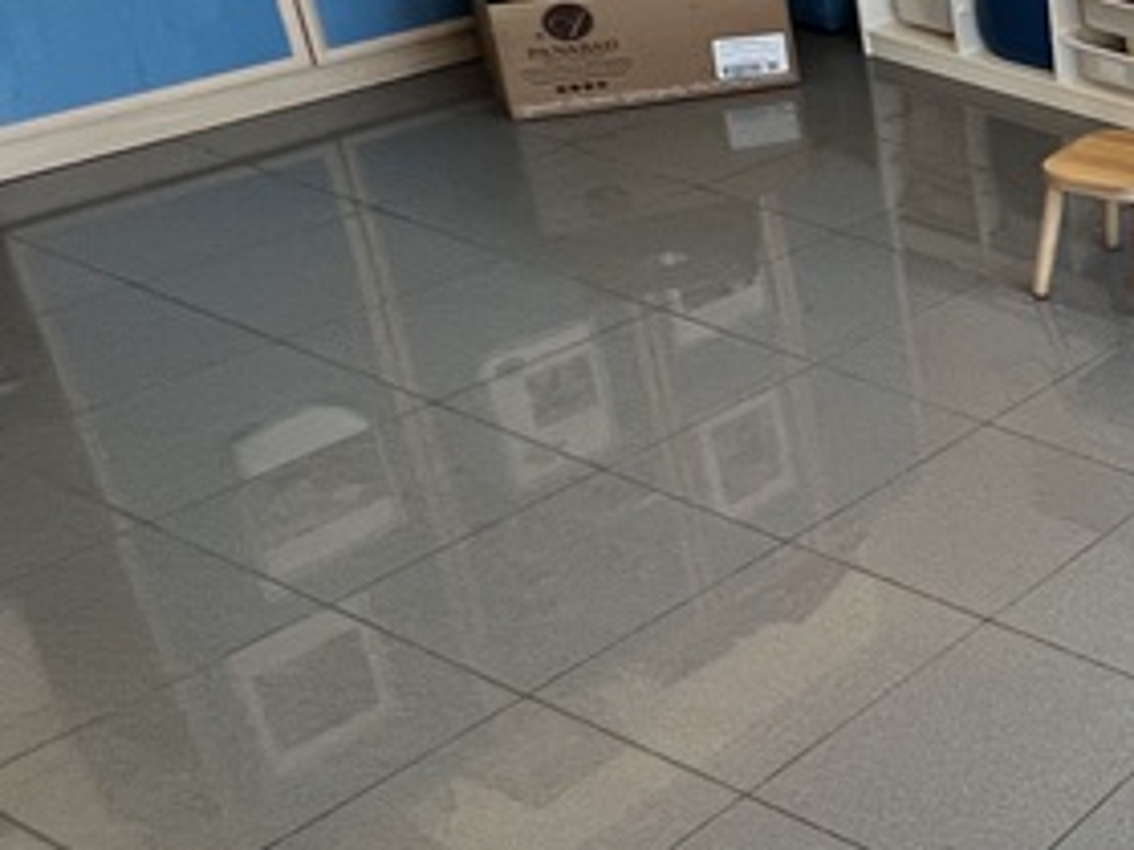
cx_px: 1825
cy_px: 236
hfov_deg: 25.7
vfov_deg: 30.4
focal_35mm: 47
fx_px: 1539
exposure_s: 1/99
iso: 200
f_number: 1.8
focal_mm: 1.57
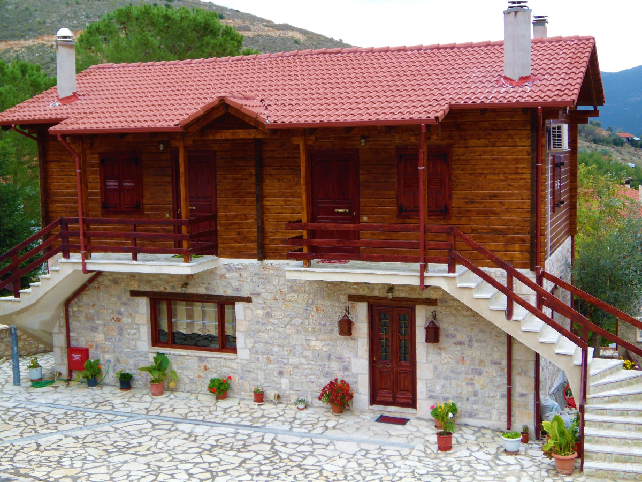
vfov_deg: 31.5
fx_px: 853
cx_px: 321
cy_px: 241
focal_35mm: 46
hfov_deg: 41.2
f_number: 3.7
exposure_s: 1/60
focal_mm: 9.9
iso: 100
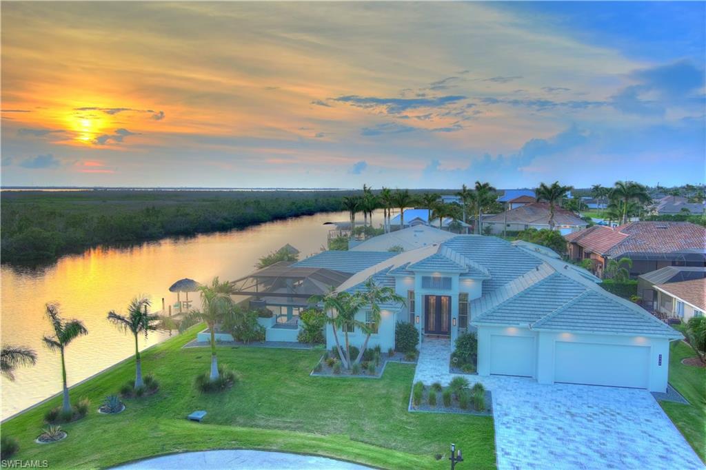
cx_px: 353
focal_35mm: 29
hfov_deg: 63.7
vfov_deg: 44.9
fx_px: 569
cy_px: 235
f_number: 2.8
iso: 100
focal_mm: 10.6
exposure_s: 1/637
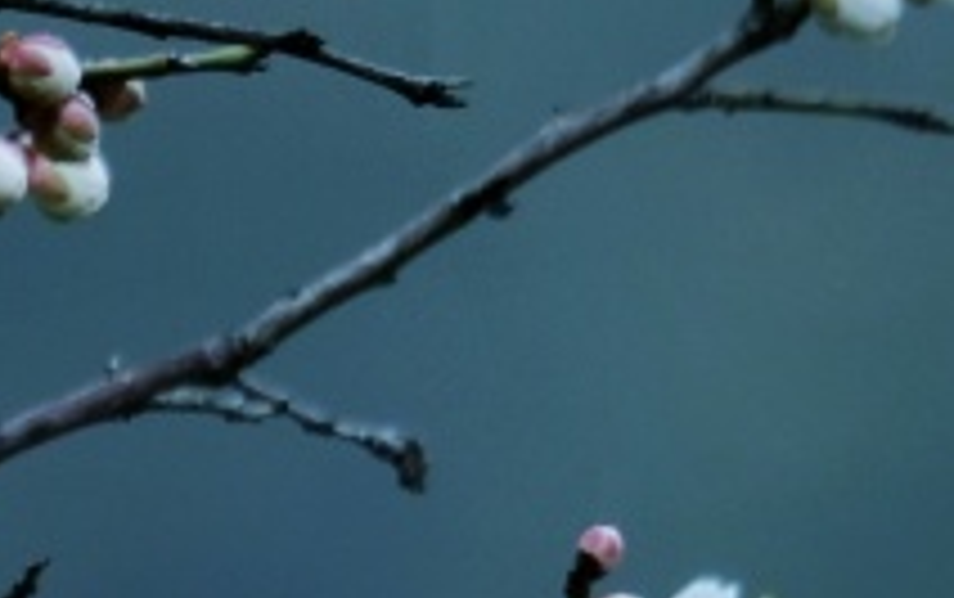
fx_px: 51768
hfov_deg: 1.1
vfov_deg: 0.7
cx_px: 351
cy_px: 1470
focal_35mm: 1989
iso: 200
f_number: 6.7
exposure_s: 1/180
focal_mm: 230
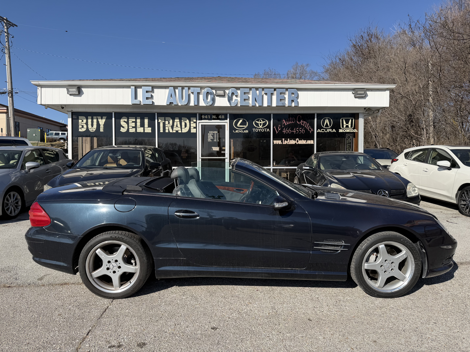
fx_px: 326
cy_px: 176
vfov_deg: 56.8
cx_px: 235
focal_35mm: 24
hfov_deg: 71.6
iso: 80
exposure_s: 1/4673
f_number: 1.78
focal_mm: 6.76
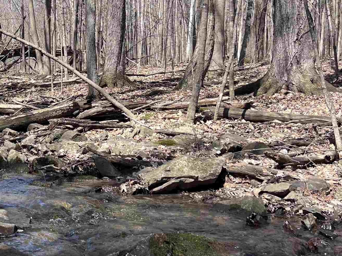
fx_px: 603
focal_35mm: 61
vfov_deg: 24.0
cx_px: -22
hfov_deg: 29.0
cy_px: 108
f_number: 1.5
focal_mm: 5.7
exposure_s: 1/1344
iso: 50
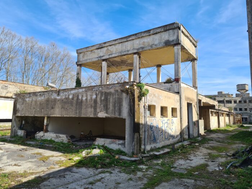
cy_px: 94
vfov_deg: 53.1
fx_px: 189
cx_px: 126
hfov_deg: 67.3
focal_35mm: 26
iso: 50
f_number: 1.8
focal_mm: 5.4
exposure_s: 1/1748
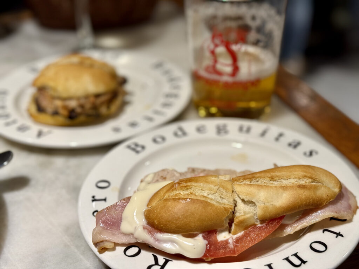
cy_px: 134
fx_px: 498
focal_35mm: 48
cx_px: 180
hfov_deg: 39.7
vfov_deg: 30.3
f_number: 1.78
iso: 100
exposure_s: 1/50
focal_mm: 6.76
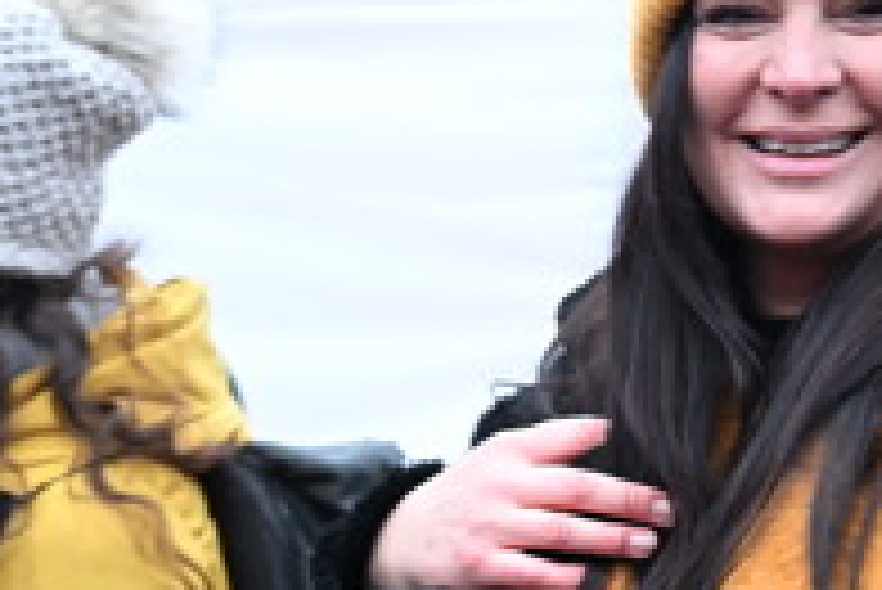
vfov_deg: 15.5
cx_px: 688
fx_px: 2158
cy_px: 464
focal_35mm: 88
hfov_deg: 22.8
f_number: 2.8
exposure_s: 1/125
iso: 4000
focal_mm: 25
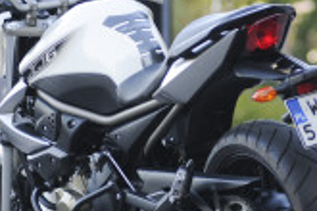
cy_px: 122
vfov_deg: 3.3
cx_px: 161
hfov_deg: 4.9
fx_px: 3707
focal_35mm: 421
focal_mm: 116
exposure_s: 1/160
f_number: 3.2
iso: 200
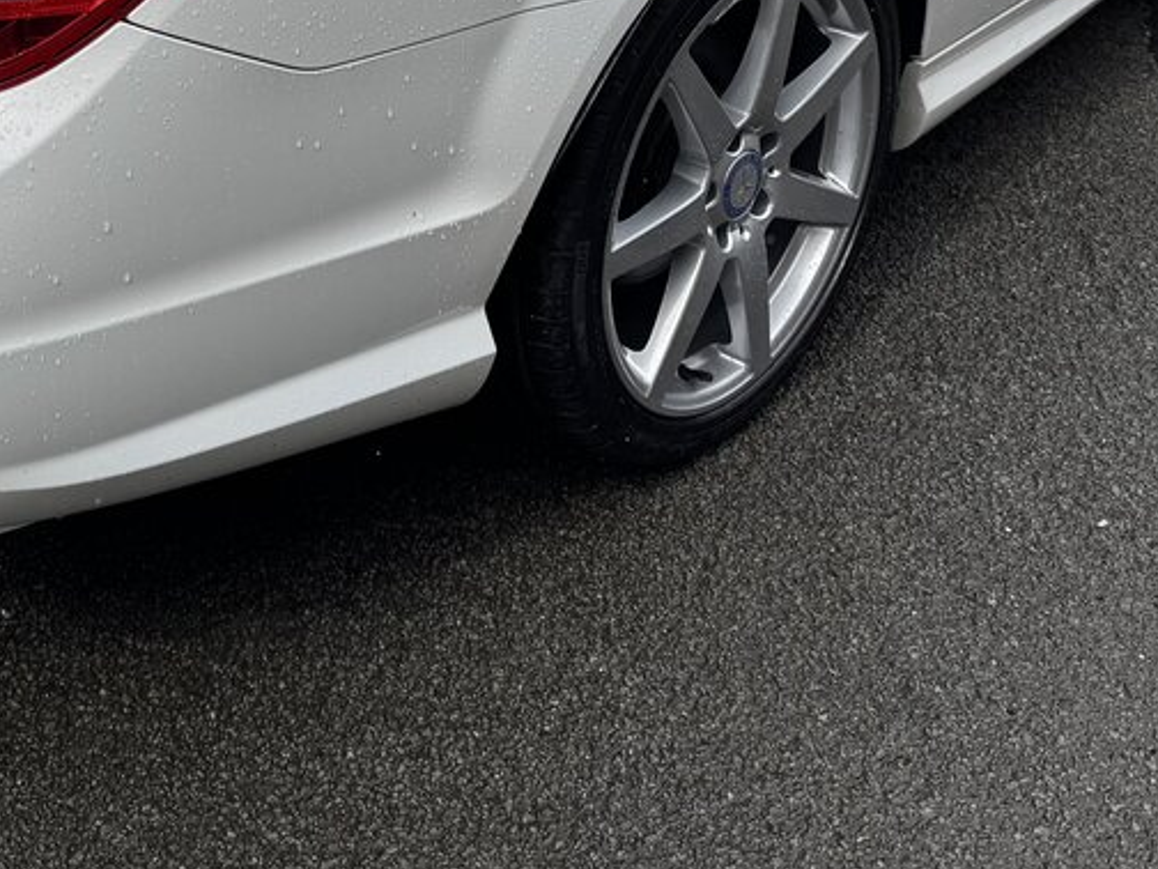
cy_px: -145
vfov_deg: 22.3
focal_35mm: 61
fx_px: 2041
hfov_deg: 31.4
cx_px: 384
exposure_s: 1/5348
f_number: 1.78
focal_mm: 6.76
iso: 80
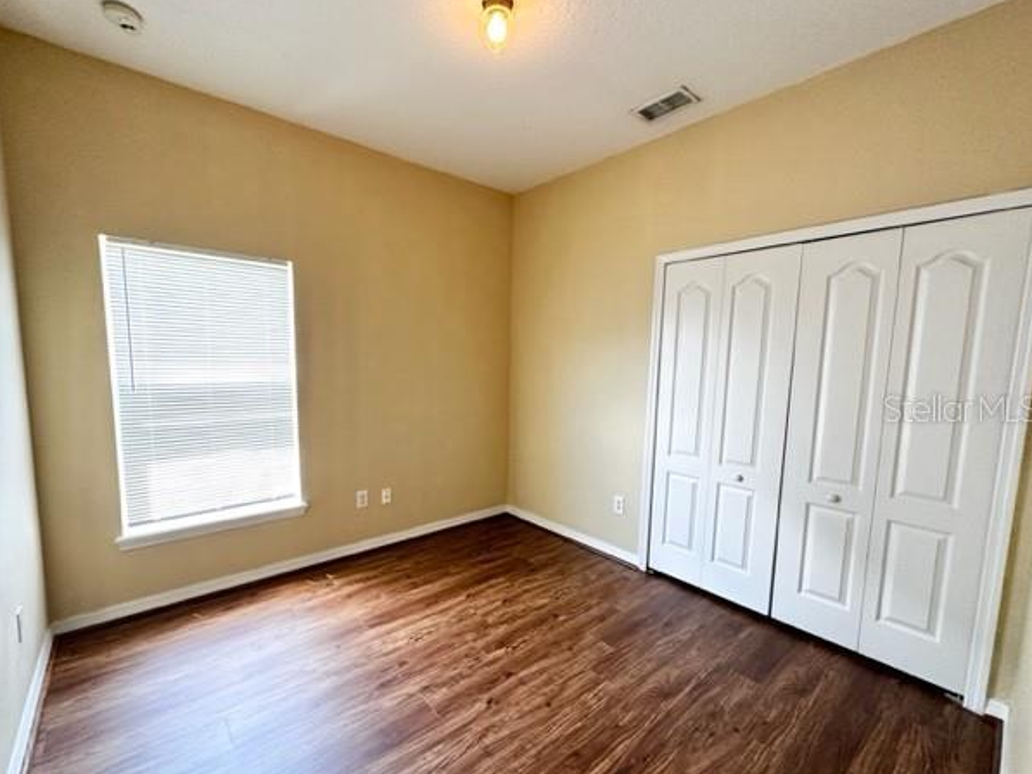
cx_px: 493
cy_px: 408
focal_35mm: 15
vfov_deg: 81.7
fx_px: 447
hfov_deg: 98.1
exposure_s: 1/120
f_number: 2.2
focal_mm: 2.22
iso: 250
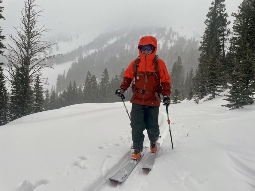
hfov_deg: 67.3
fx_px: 192
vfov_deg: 53.1
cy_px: 96
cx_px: 128
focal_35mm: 26
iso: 32
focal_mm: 4.2
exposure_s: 1/392
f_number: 1.6
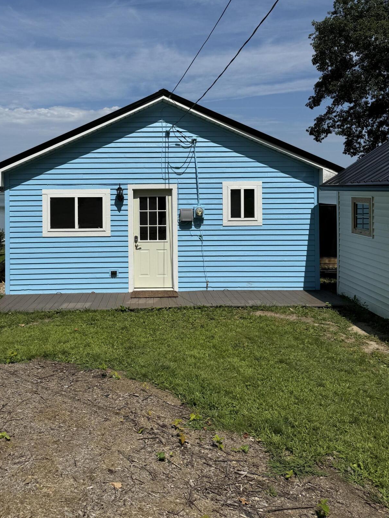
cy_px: 195
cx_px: 152
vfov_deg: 59.2
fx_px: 450
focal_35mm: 30
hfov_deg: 46.5
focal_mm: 6.76
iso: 80
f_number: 1.78
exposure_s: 1/10417
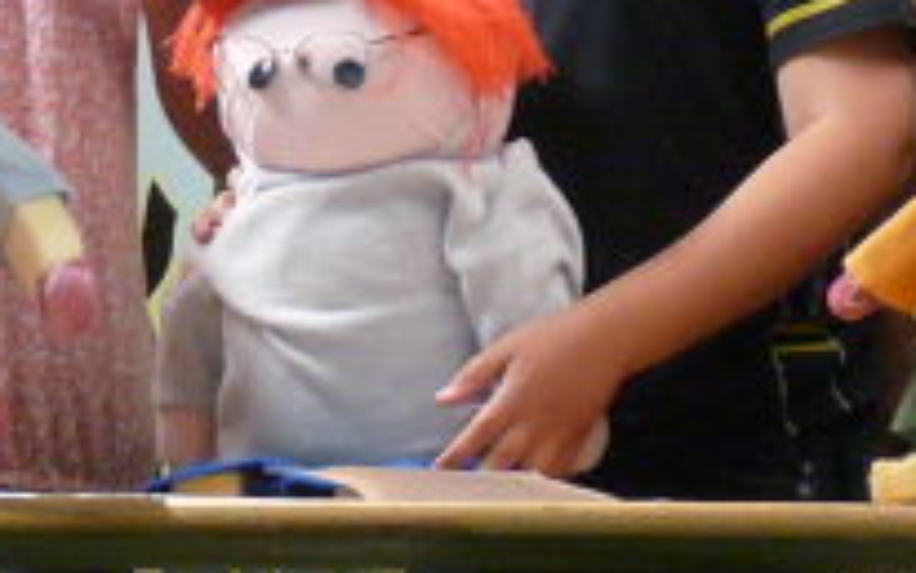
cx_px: 649
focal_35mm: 688
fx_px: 17185
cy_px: 102
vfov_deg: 1.9
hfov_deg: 3.1
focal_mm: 20.8
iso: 320
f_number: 3.6
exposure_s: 1/80
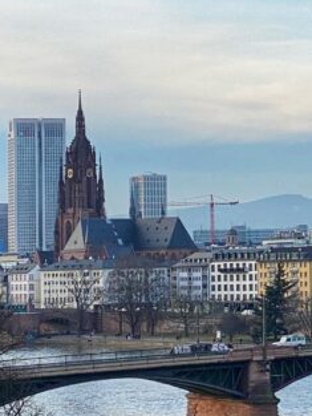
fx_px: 2042
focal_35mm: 170
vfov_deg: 11.6
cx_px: 435
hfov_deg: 8.6
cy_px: 118
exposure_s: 1/761
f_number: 2
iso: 20
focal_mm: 6
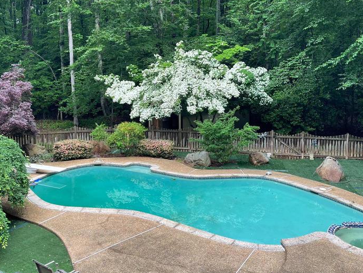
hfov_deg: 50.1
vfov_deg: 38.3
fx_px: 388
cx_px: 165
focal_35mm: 37
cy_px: 95
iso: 32
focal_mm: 5.1
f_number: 1.6
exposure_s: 1/145
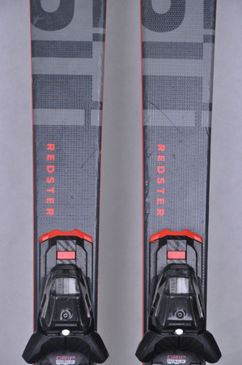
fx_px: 1592
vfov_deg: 13.1
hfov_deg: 8.7
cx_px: 121
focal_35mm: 158
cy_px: 182
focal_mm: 105
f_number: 8
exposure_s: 1/125
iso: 3200
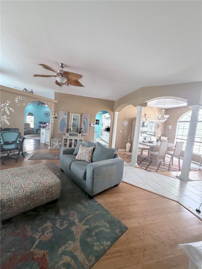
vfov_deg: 102.1
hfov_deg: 85.7
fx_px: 109
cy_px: 134
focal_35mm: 14
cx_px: 101
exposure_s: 1/110
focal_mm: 2.22
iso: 320
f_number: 2.2
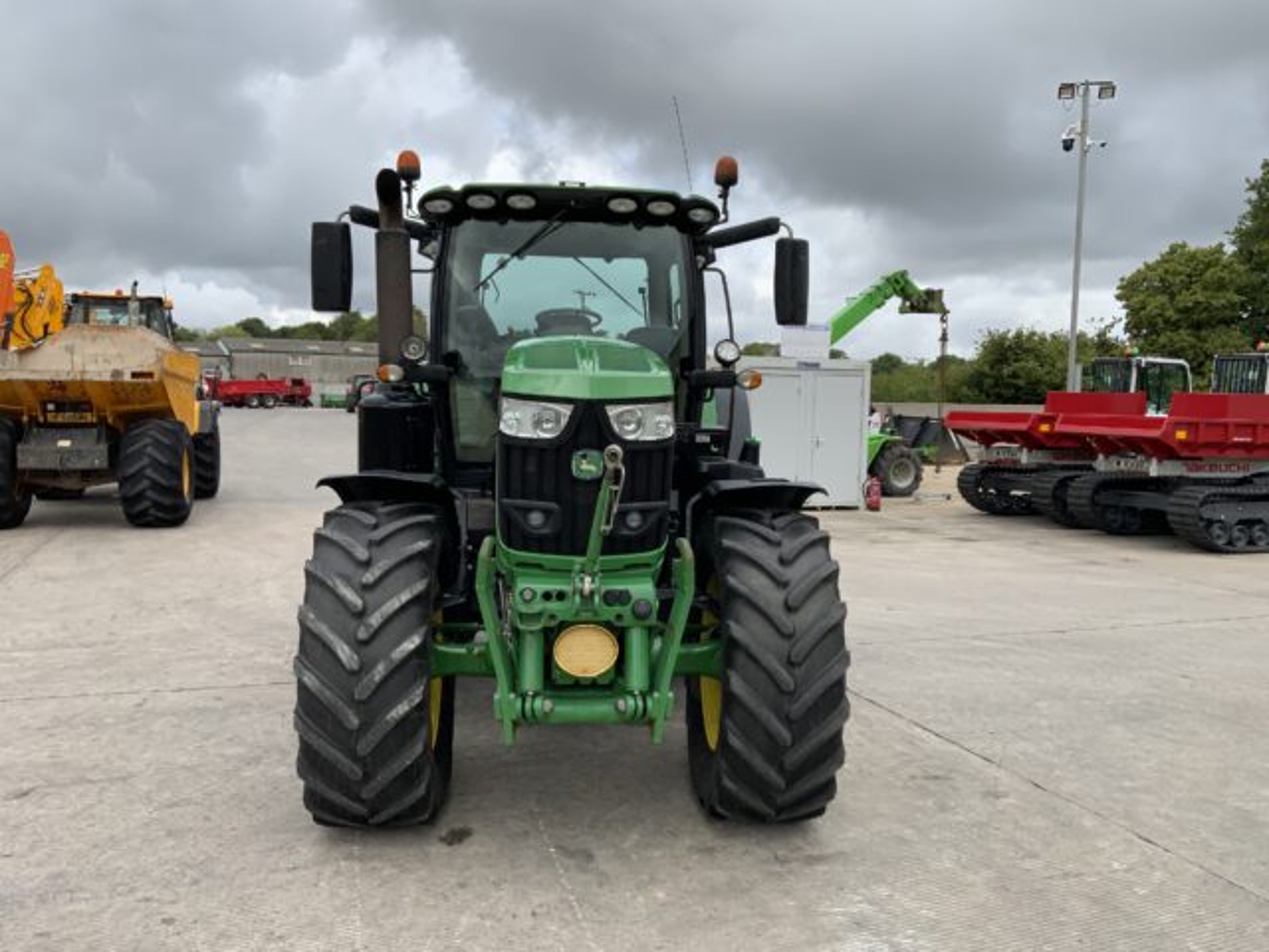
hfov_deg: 61.7
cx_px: 634
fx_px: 1063
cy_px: 476
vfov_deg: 48.2
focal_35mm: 29
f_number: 1.8
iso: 16
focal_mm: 3
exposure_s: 1/1342
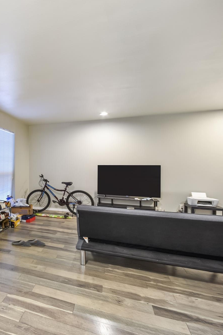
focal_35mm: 23
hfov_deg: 45.2
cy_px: 166
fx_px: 214
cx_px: -7
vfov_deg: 76.1
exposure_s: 2
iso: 200
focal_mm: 10
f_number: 8
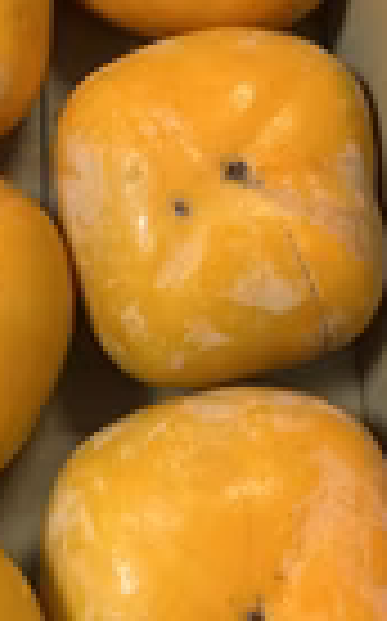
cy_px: -99
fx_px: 1251
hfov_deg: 17.5
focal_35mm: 74
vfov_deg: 25.4
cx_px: 140
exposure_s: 1/100
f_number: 1.78
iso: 160
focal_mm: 6.86
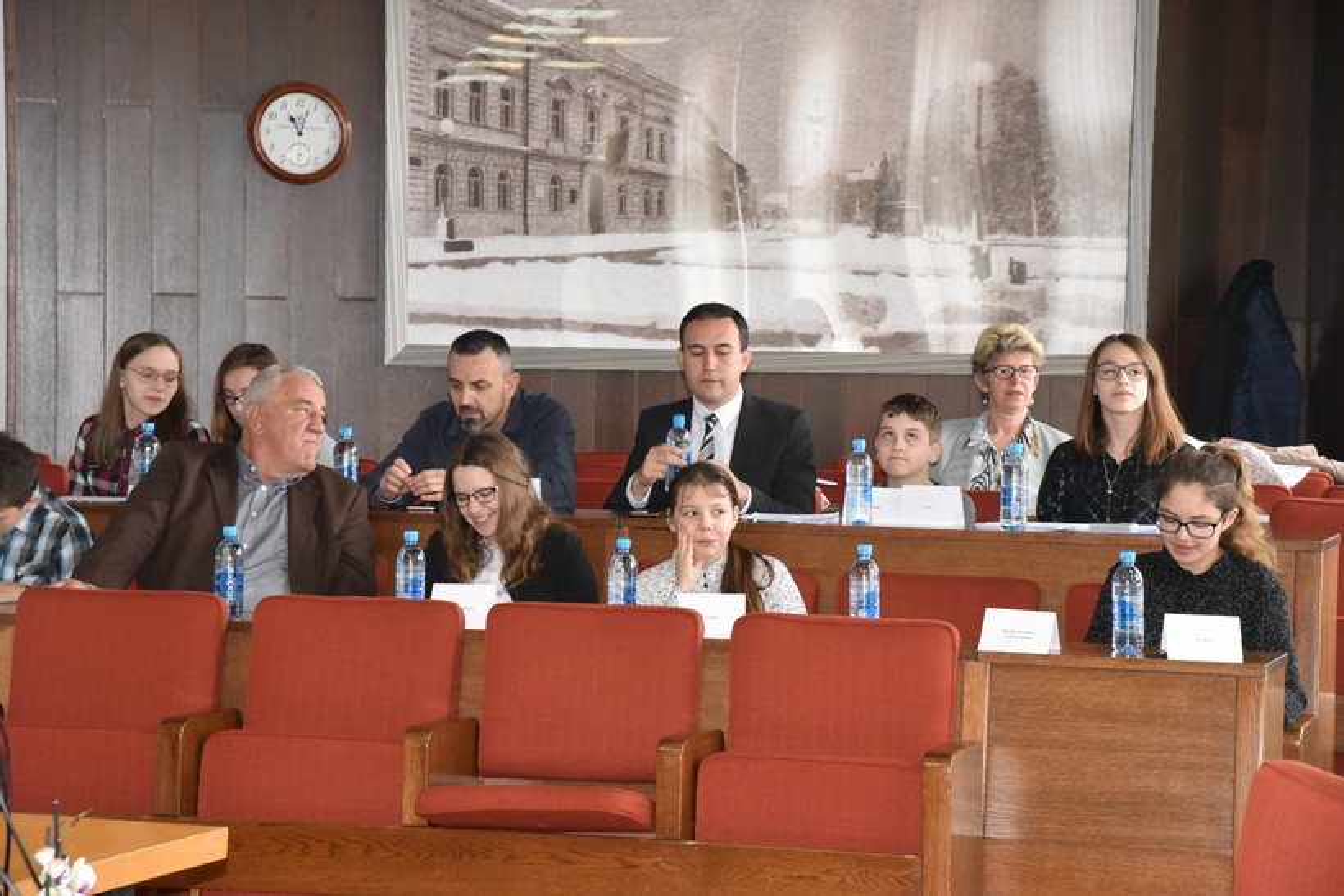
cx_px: 672
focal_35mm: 92
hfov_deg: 22.1
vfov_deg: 14.9
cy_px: 448
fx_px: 3435
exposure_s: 1/100
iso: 8000
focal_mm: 92
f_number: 9
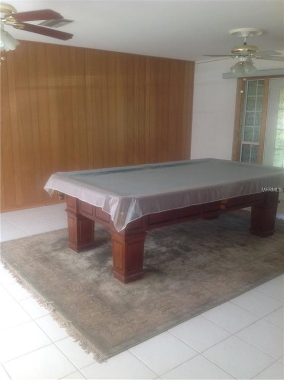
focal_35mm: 35
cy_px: 190
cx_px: 142
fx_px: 384
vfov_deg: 52.7
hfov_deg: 40.6
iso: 64
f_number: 2.4
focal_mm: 4.28
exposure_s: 1/30
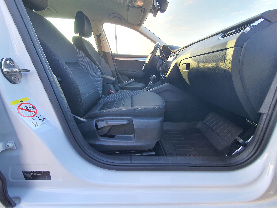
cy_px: 104
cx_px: 138
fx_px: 104
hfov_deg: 106.2
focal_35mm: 13
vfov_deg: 89.9
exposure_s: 1/100
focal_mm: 1.8
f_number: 2.2
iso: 64
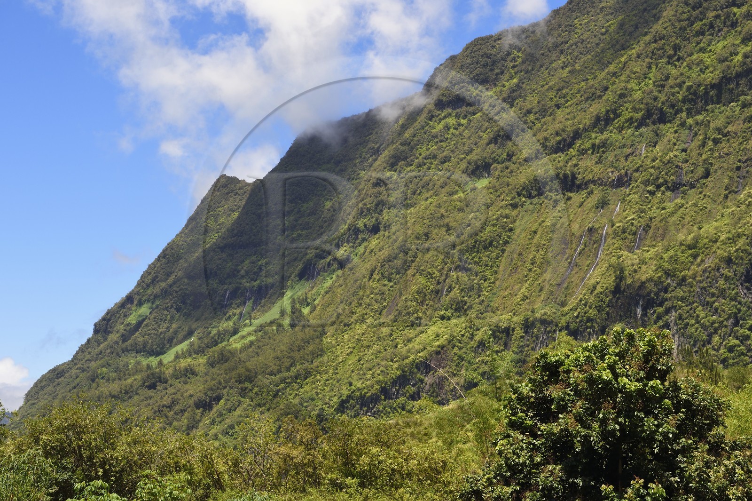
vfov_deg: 21.9
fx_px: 1294
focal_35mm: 62
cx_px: 376
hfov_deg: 32.4
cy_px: 250
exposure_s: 1/250
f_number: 13
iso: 200
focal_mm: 62
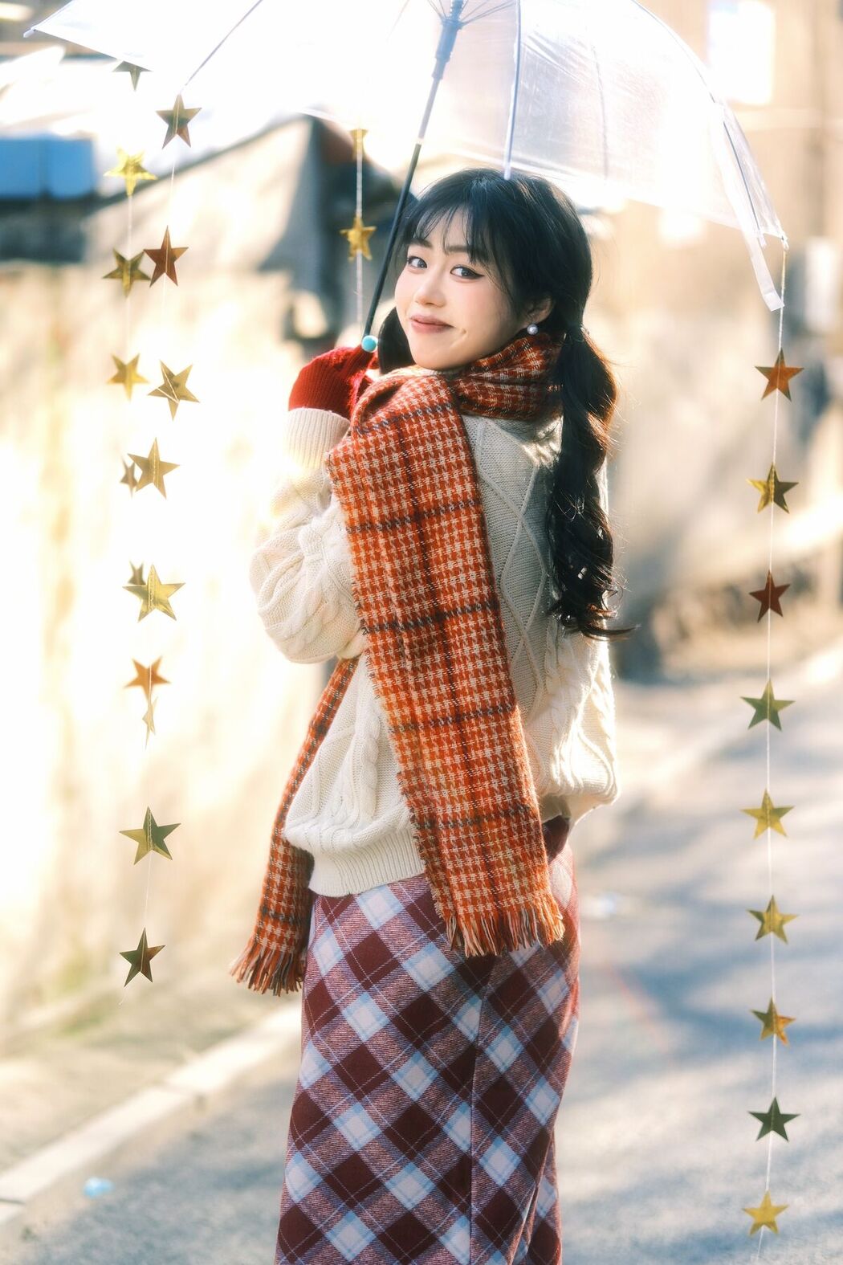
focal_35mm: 84
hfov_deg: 16.3
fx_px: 2950
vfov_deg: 24.2
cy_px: 632
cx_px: 422
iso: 320
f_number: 1.4
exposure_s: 1/2200
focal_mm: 56
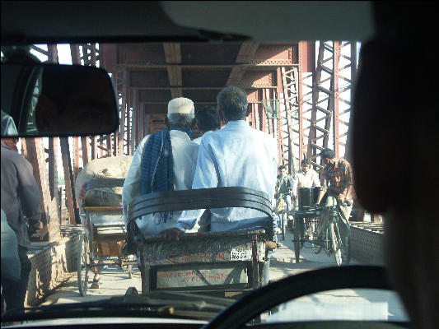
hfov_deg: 25.0
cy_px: 164
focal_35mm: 78
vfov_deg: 18.9
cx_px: 220
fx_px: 989
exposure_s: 1/125
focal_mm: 19.28
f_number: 4
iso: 100
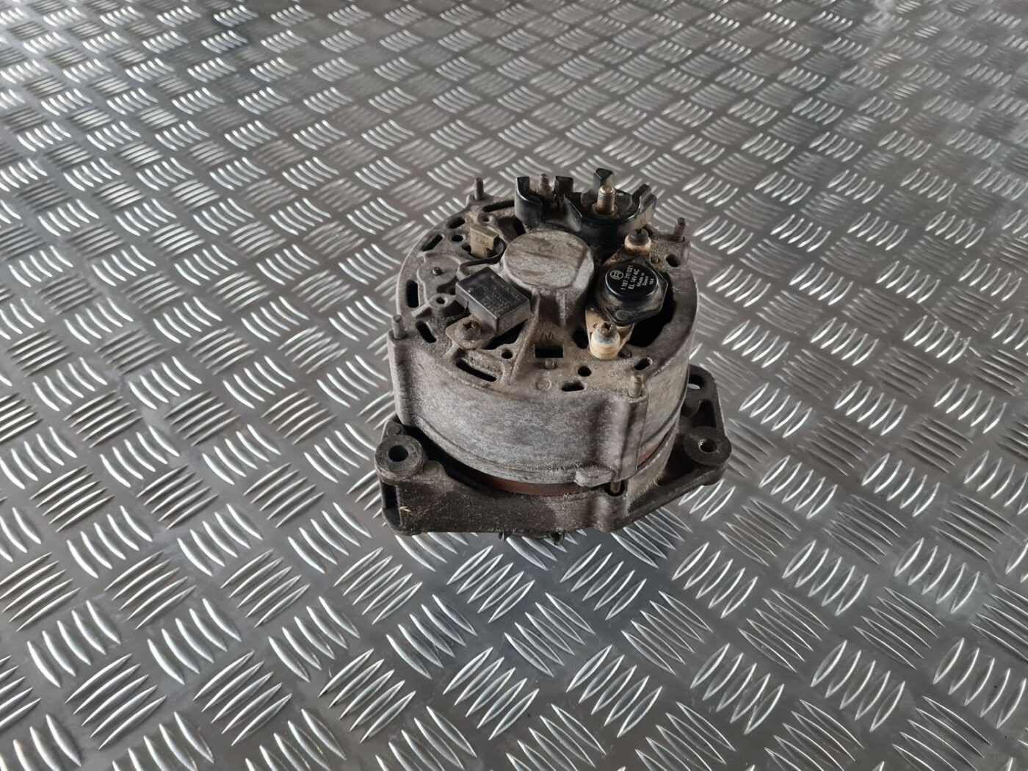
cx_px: 514
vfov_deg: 53.1
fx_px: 772
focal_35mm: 26
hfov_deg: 67.3
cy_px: 386
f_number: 1.8
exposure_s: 1/33
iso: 640
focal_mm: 5.4
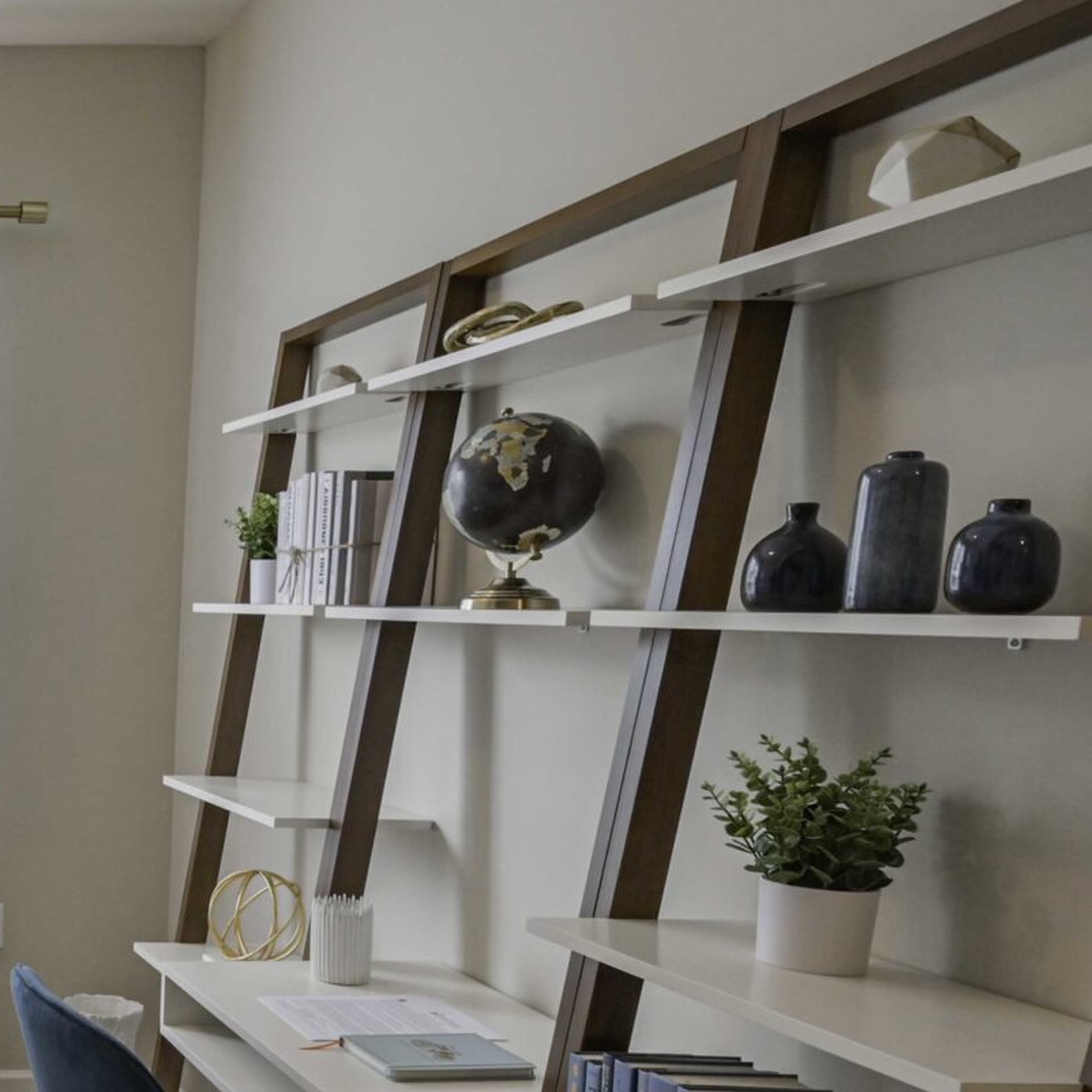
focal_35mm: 38
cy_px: 770
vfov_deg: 42.9
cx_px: -323
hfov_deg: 32.8
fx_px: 1356
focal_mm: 14
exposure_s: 1/100
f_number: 8
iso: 1000
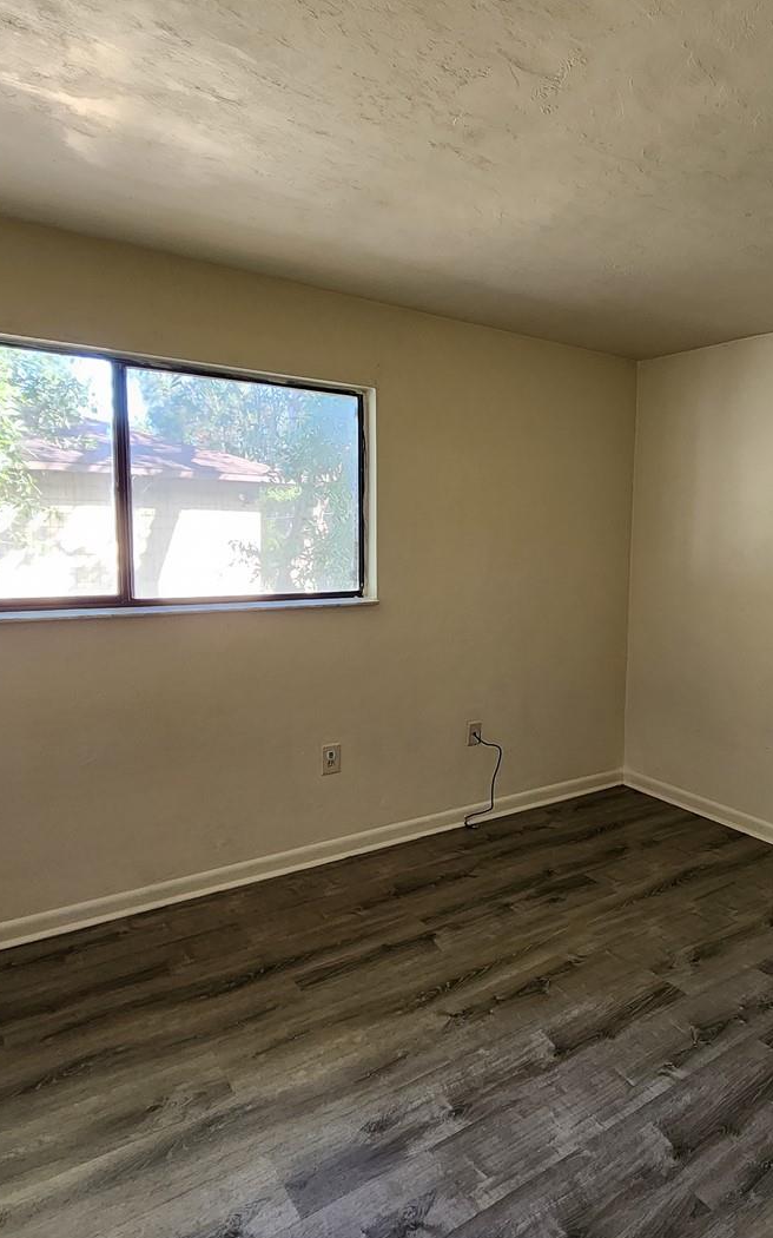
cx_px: 587
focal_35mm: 21
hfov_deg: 54.4
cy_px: 605
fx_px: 708
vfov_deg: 82.3
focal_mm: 2.2
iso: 250
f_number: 2.2
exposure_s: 1/60
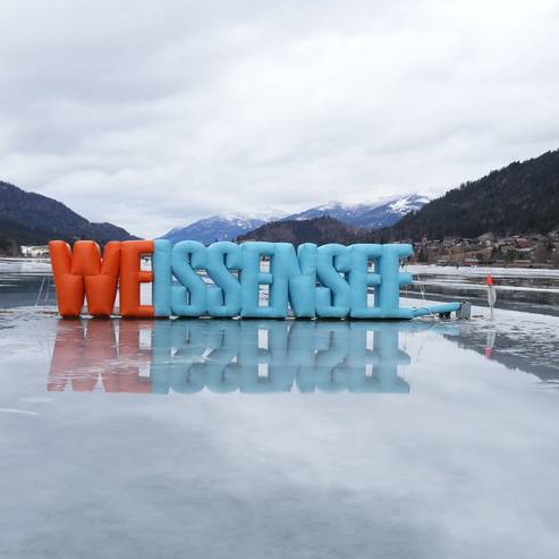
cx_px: 272
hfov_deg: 38.3
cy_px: 277
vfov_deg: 38.3
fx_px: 804
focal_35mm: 44
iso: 3200
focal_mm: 34
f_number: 11
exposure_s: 1/1000
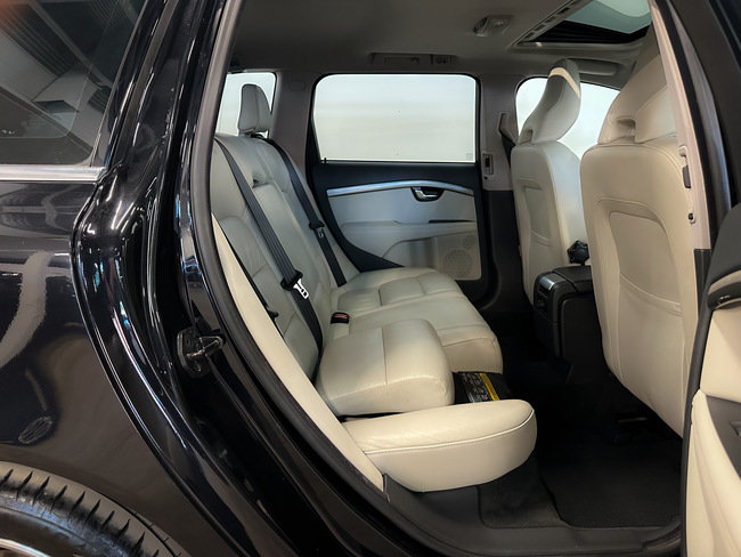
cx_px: 370
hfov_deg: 71.6
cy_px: 278
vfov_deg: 56.8
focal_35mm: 24
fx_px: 514
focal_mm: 6.86
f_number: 1.8
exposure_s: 1/45
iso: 1000
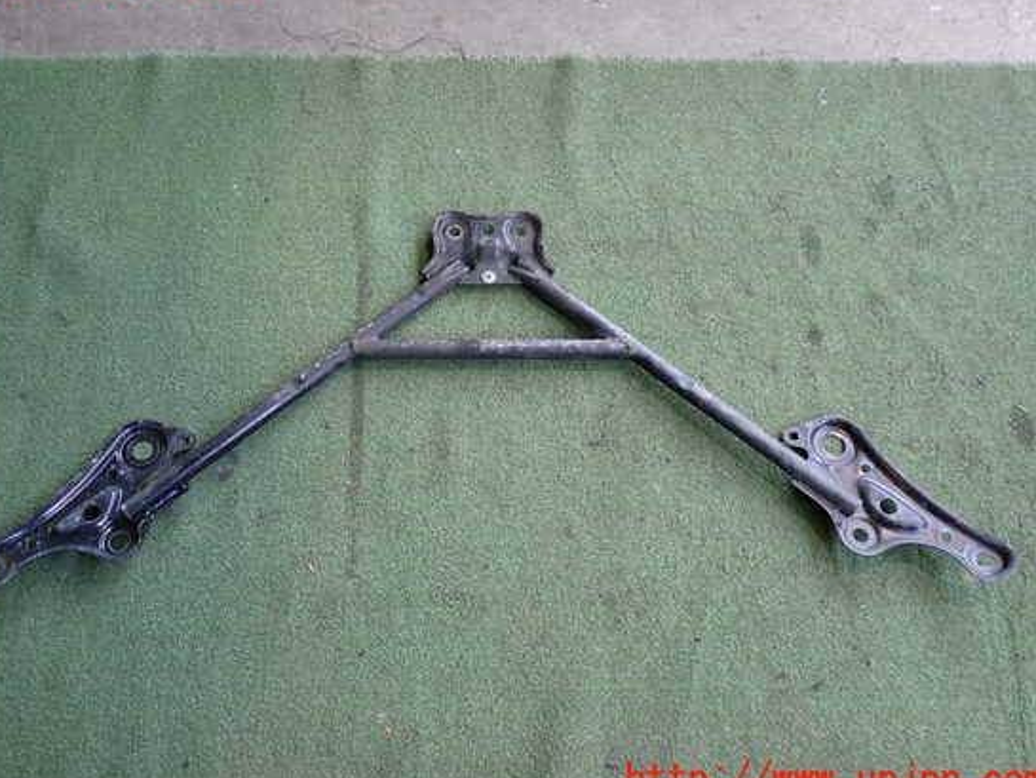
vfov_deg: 43.0
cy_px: 377
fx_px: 988
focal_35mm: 33
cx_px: 485
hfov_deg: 55.3
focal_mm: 5.4
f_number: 2.3
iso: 200
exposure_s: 1/50
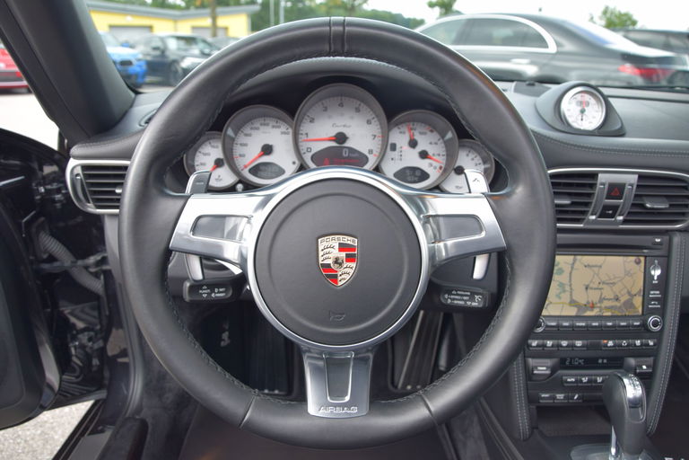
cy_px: 230
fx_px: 1005
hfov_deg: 37.9
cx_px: 344
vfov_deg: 25.8
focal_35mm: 52
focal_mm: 35
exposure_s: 1/200
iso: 400
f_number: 7.1
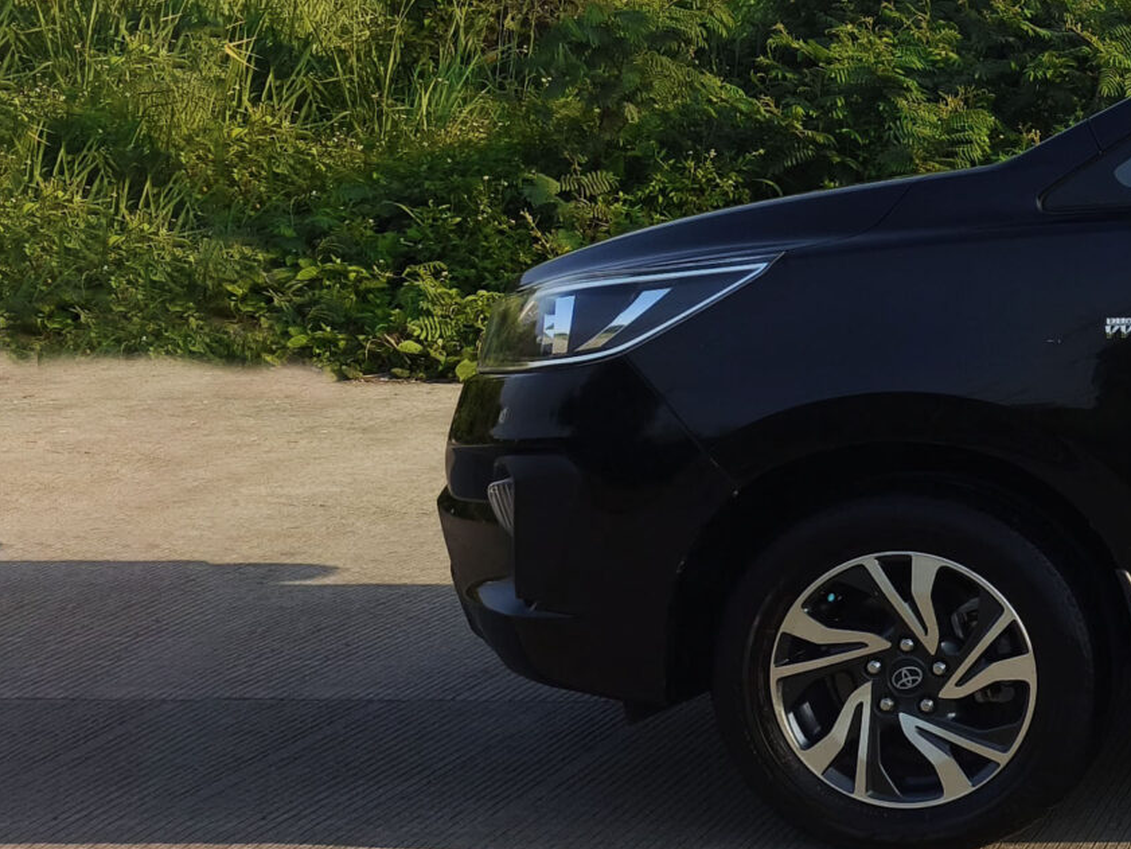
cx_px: 1720
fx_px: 2287
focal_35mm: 70
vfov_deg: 21.0
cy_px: 301
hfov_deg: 22.5
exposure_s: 1/2663
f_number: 1.6
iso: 50
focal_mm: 6.57
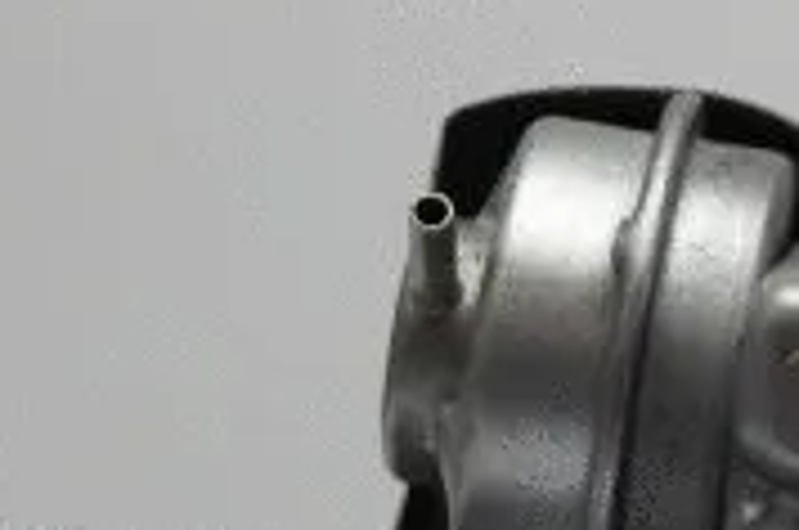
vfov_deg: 5.4
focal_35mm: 253
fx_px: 5605
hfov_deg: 8.1
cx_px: 999
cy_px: 775
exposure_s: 1/160
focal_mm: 50
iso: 1600
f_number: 5.6
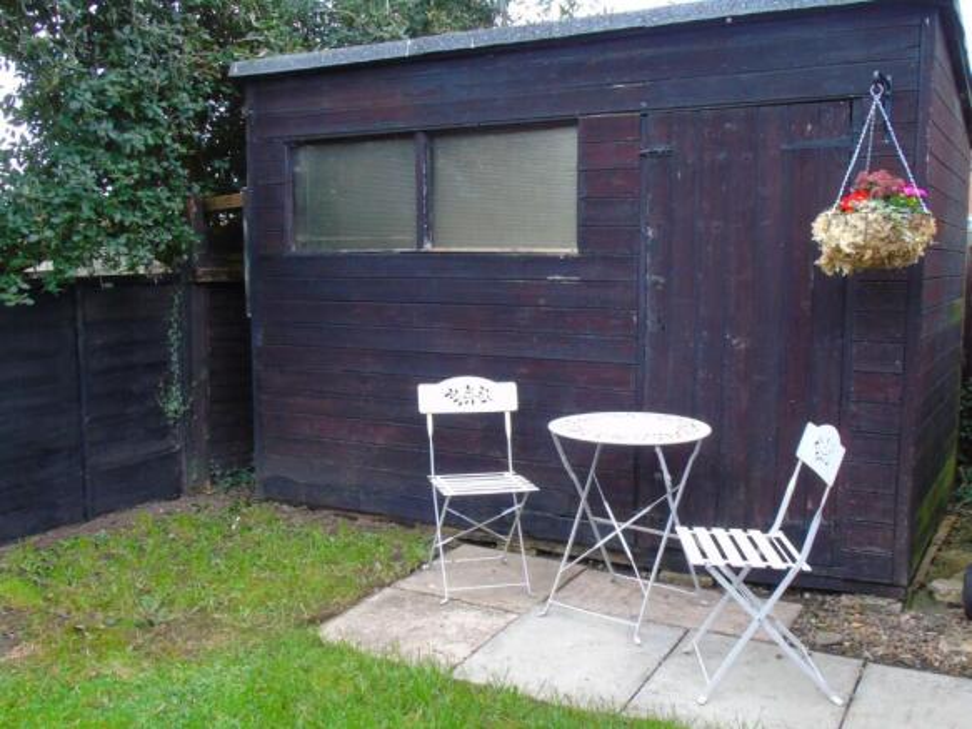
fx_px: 955
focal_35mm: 34
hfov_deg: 54.0
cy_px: 364
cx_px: 486
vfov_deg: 41.8
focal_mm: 6.1
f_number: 3.8
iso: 200
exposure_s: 1/40
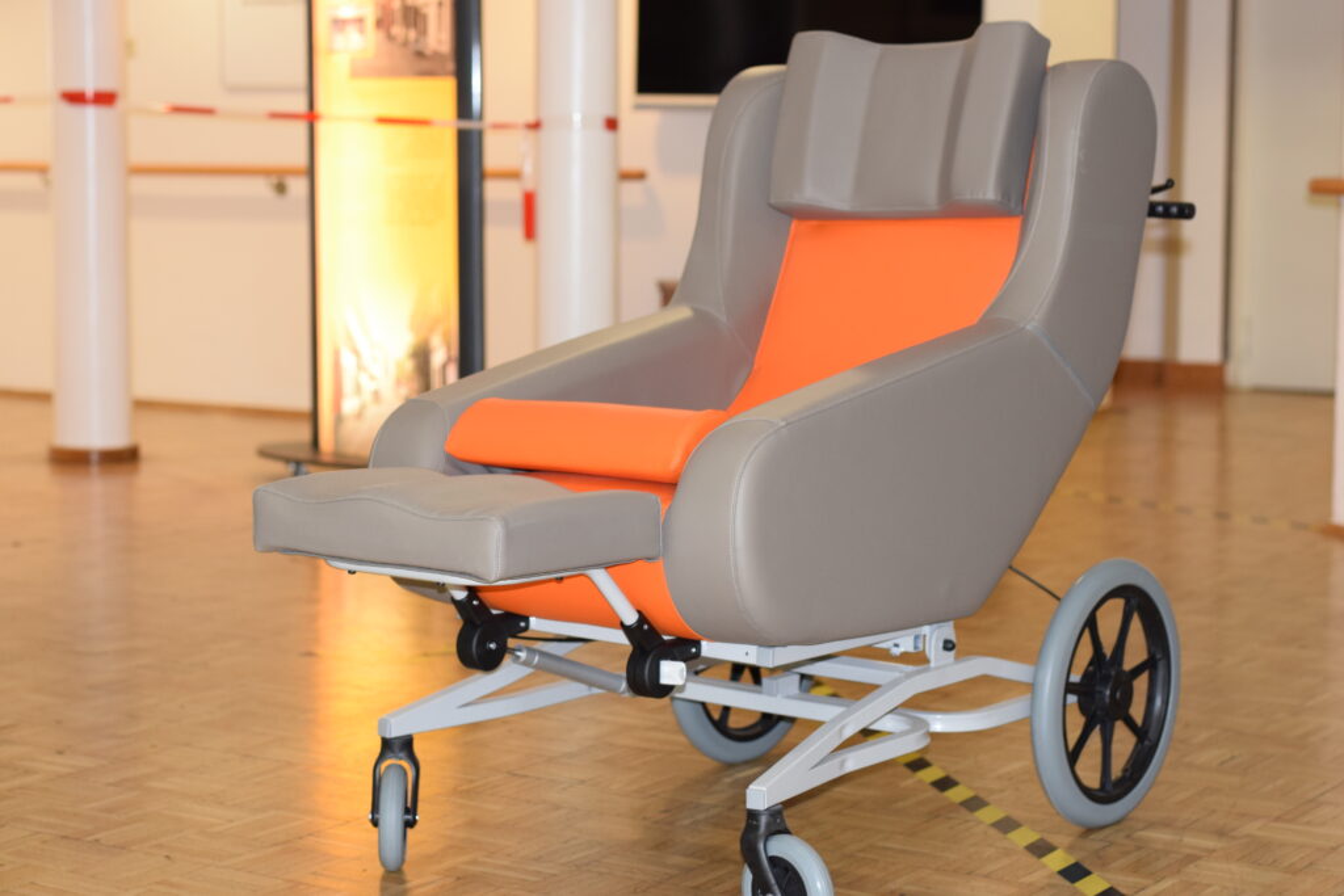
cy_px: 448
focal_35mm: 75
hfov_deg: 27.0
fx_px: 2800
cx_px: 672
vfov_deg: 18.2
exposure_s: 1/60
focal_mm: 50
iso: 800
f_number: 3.2
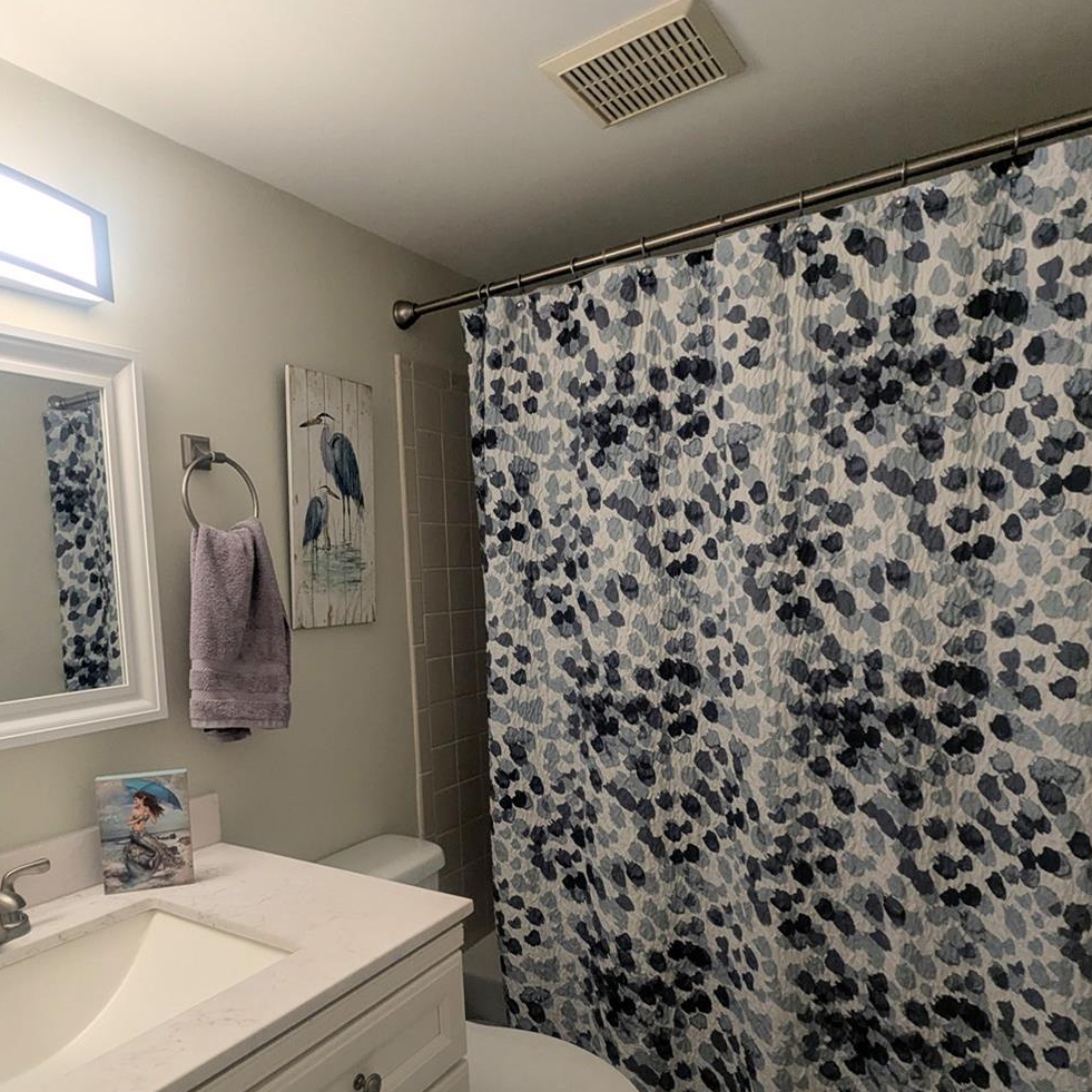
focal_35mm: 23
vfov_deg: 66.6
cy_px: 655
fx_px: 821
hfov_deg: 66.4
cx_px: 420
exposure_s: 1/120
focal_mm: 2.35
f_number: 2.2
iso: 59
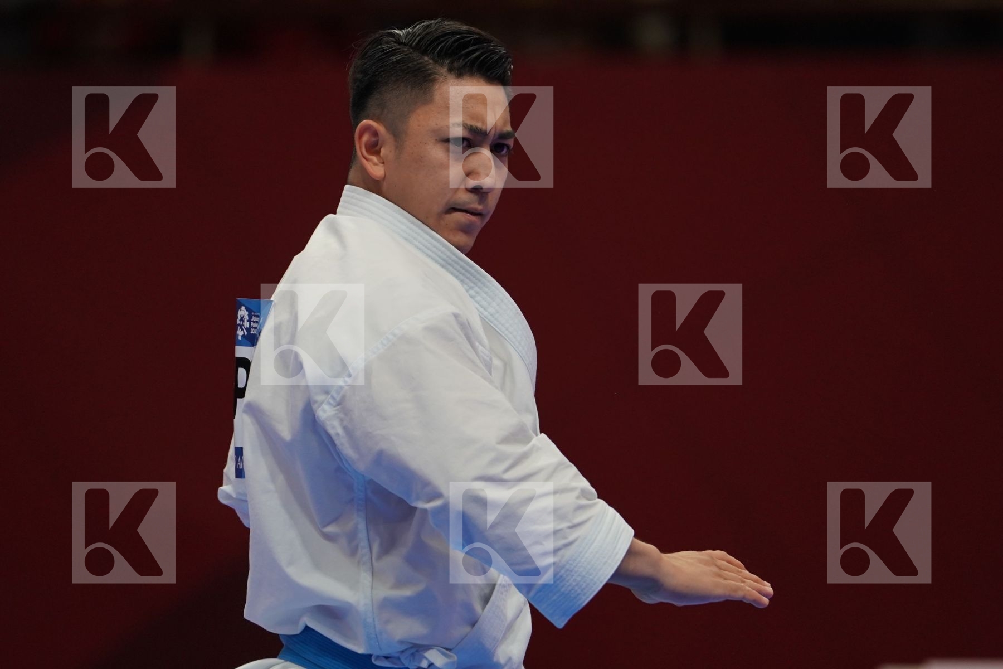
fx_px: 11701
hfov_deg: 4.9
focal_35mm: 420
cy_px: 334
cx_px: 502
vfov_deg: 3.3
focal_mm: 280
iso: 1000
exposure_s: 1/500
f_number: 4
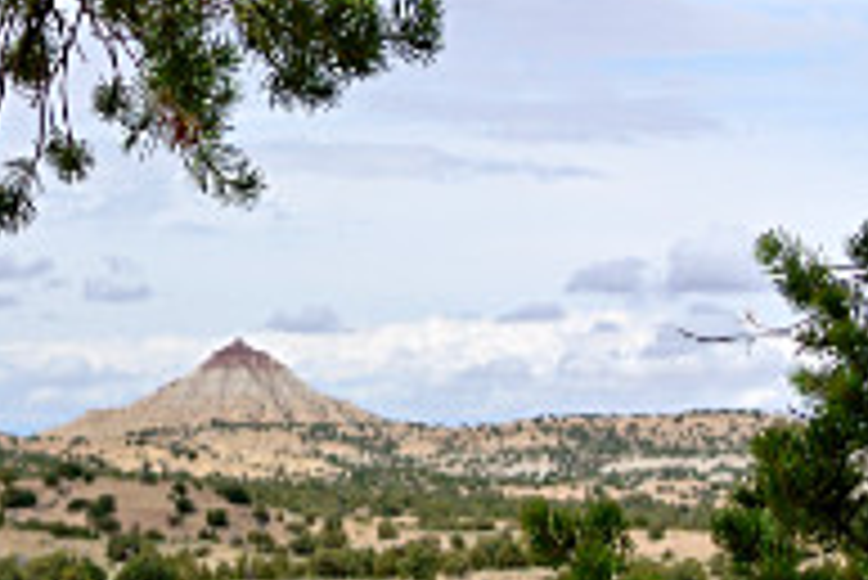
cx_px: 166
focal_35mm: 145
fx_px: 3499
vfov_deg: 9.5
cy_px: 362
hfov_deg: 14.1
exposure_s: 1/640
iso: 100
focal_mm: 21.1
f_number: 5
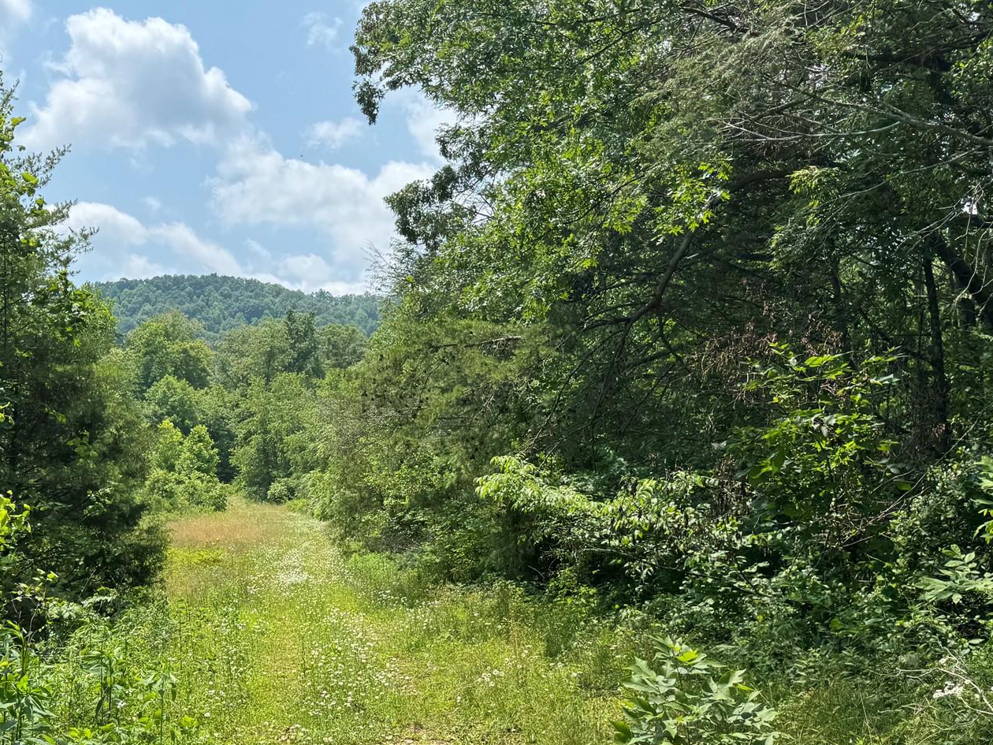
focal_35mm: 39
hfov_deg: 47.0
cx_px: 325
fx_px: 1119
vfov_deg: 36.6
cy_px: 464
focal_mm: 6.76
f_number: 1.78
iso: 80
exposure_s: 1/2252
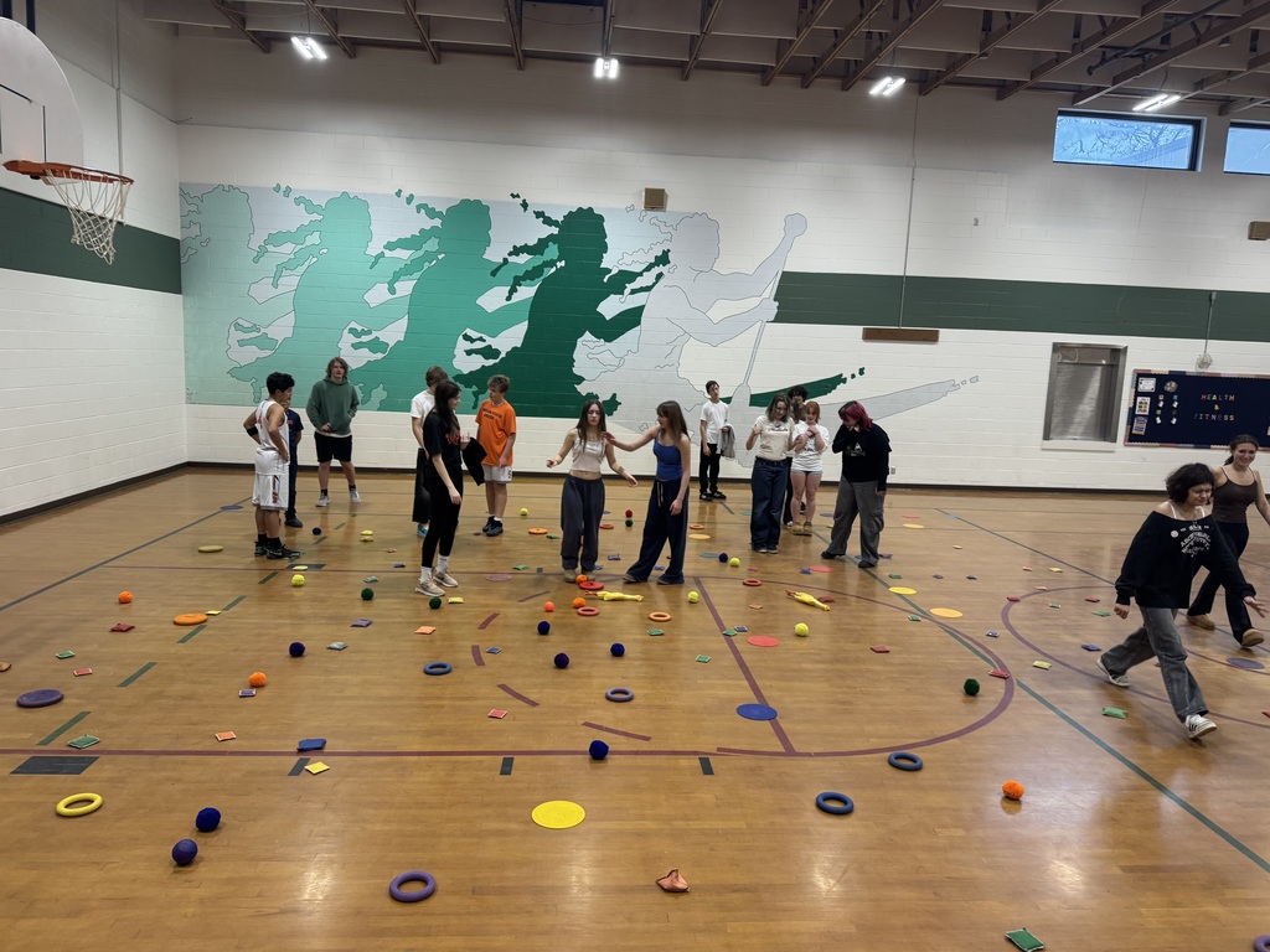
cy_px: 476
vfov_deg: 56.8
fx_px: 881
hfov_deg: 71.6
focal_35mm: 24
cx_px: 635
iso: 200
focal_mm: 6.76
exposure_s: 1/121
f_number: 1.78
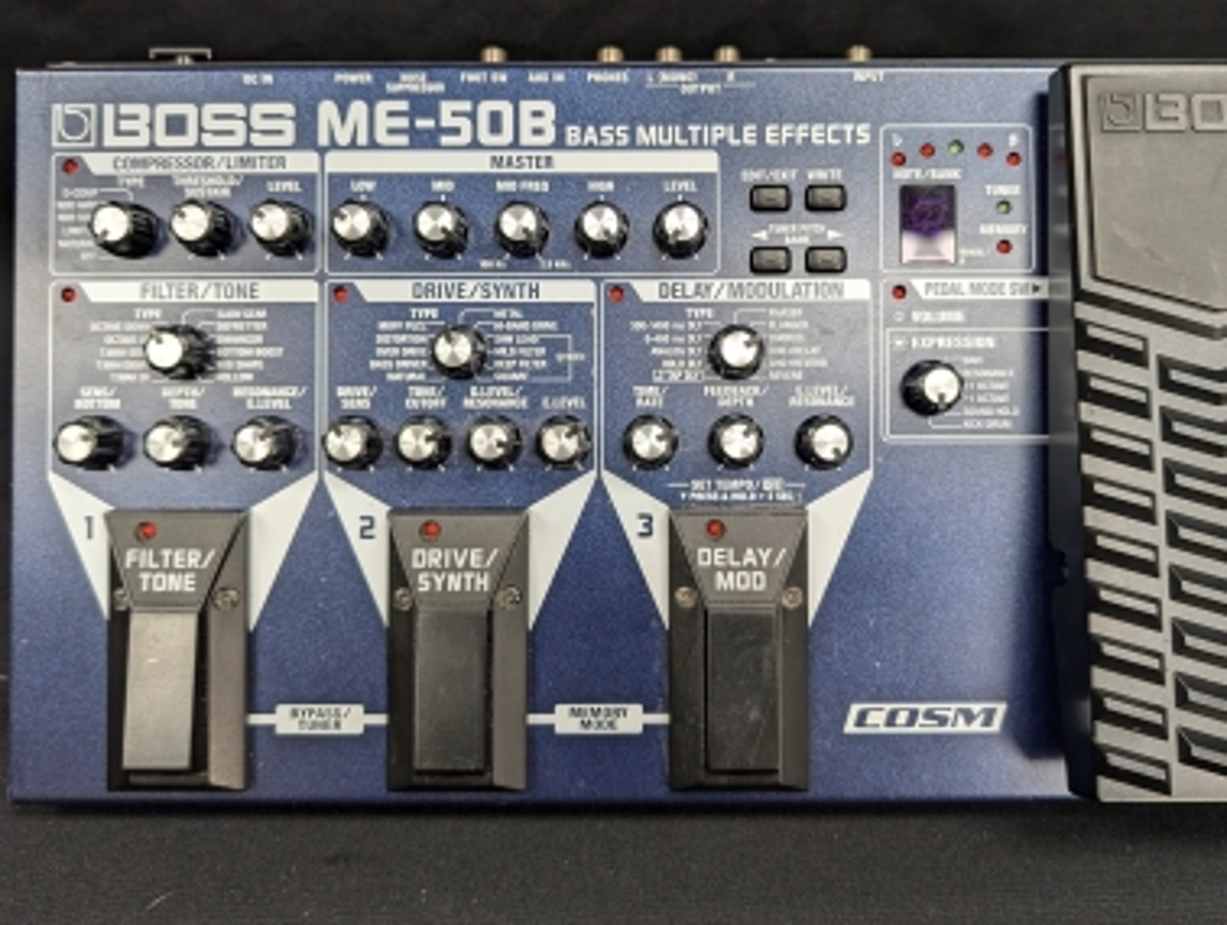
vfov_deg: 43.0
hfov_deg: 55.2
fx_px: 1172
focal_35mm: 33
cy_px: 419
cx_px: 643
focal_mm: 6.9
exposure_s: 1/65.5
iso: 73
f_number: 1.68
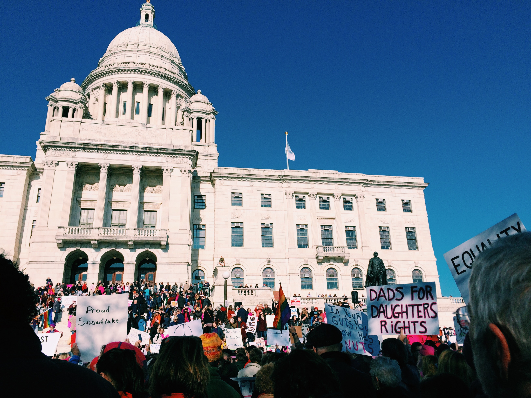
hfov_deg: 61.7
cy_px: 199
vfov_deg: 48.2
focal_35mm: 29
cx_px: 266
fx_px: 445
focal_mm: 4.15
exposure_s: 1/5128
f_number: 2.2
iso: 32
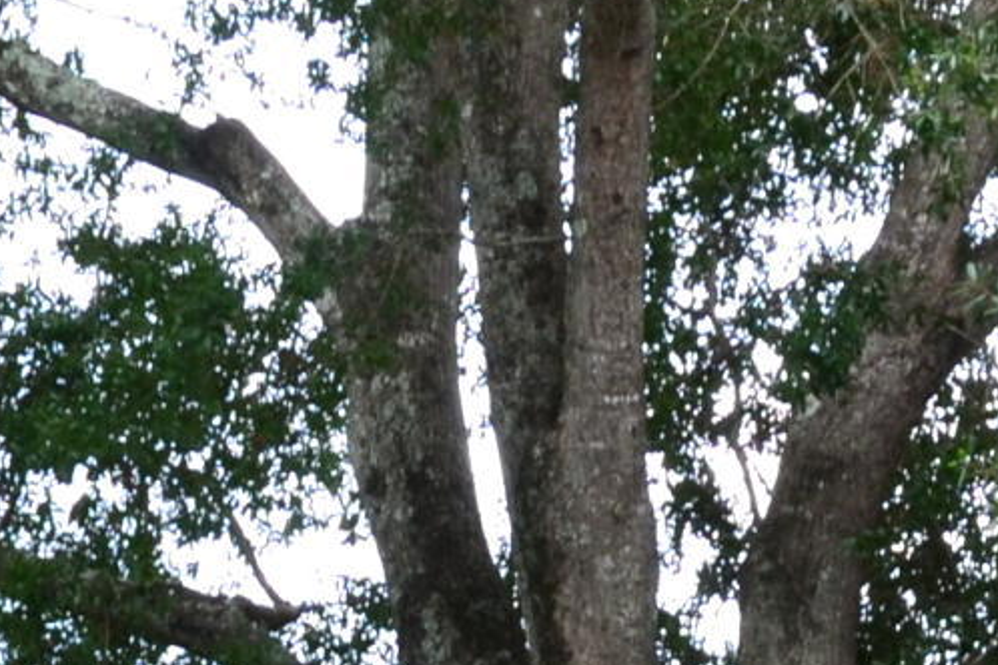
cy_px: 1927
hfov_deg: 7.6
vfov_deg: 4.9
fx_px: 7512
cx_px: 818
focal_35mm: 271
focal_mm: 30
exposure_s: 1/60
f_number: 8
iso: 720
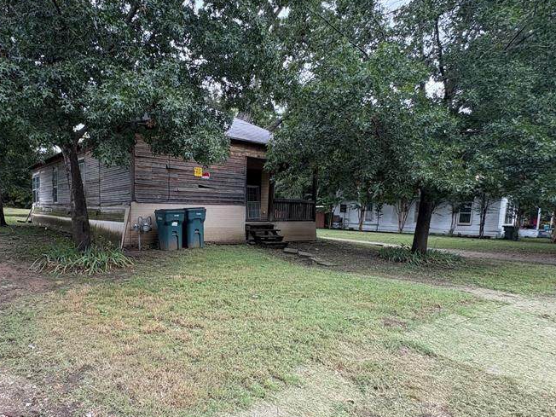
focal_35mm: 22
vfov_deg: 60.6
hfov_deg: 74.4
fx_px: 353
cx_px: 193
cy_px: 248
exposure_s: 1/211
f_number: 2.2
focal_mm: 2.22
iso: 40
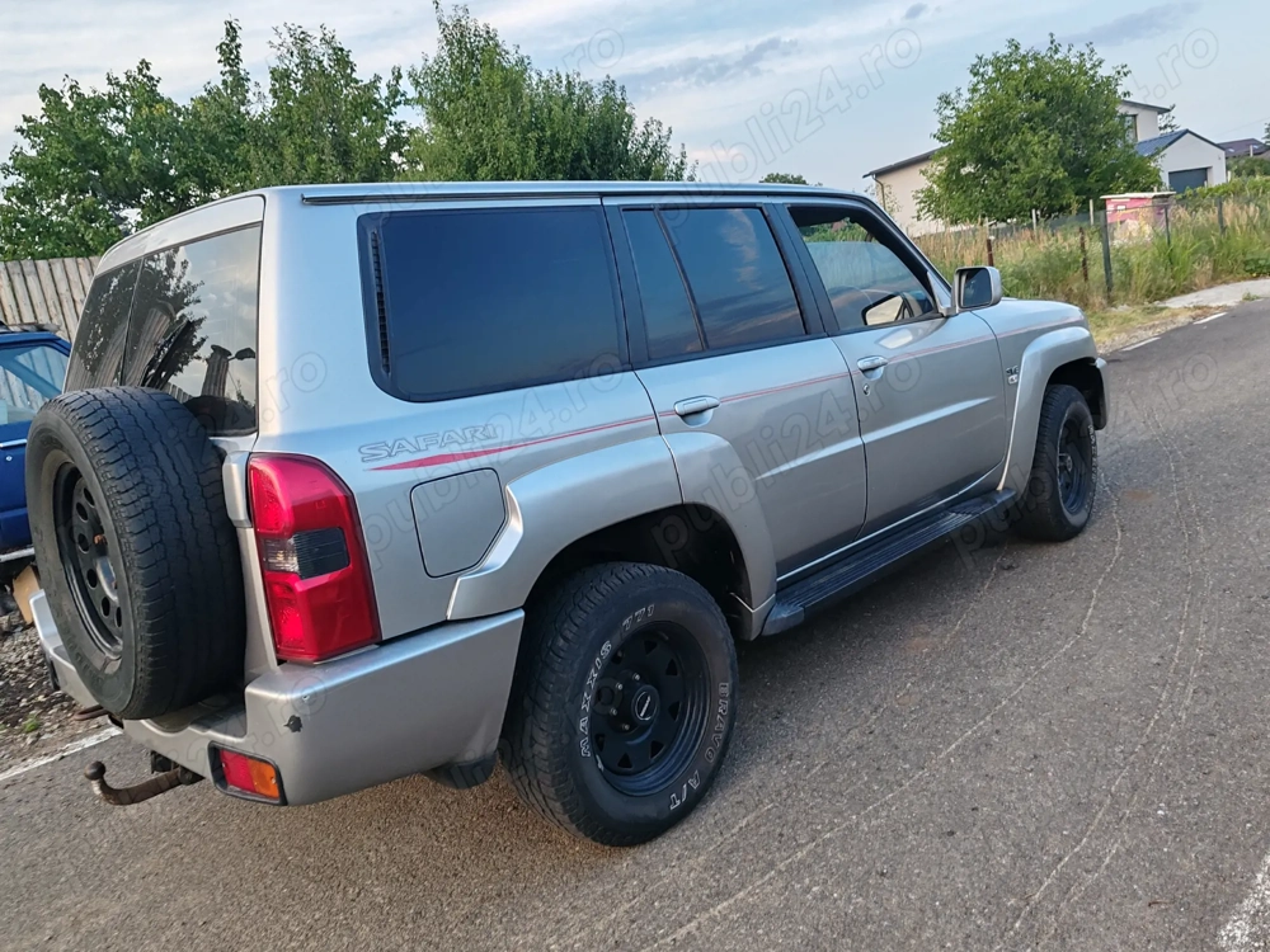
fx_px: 991
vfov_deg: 51.4
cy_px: 476
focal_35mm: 27
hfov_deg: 65.3
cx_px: 635
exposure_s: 1/100
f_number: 1.9
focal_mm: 6.12
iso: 80
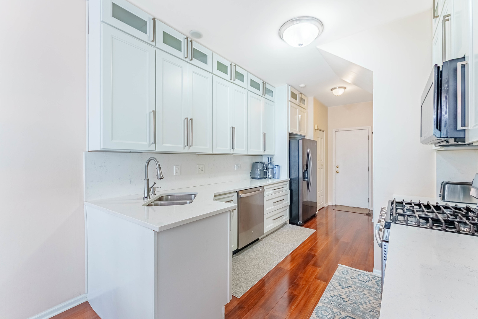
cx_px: 239
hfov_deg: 104.2
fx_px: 186
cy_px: 160
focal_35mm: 14
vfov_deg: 81.3
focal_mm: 14
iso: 200
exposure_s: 1/640
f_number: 7.1
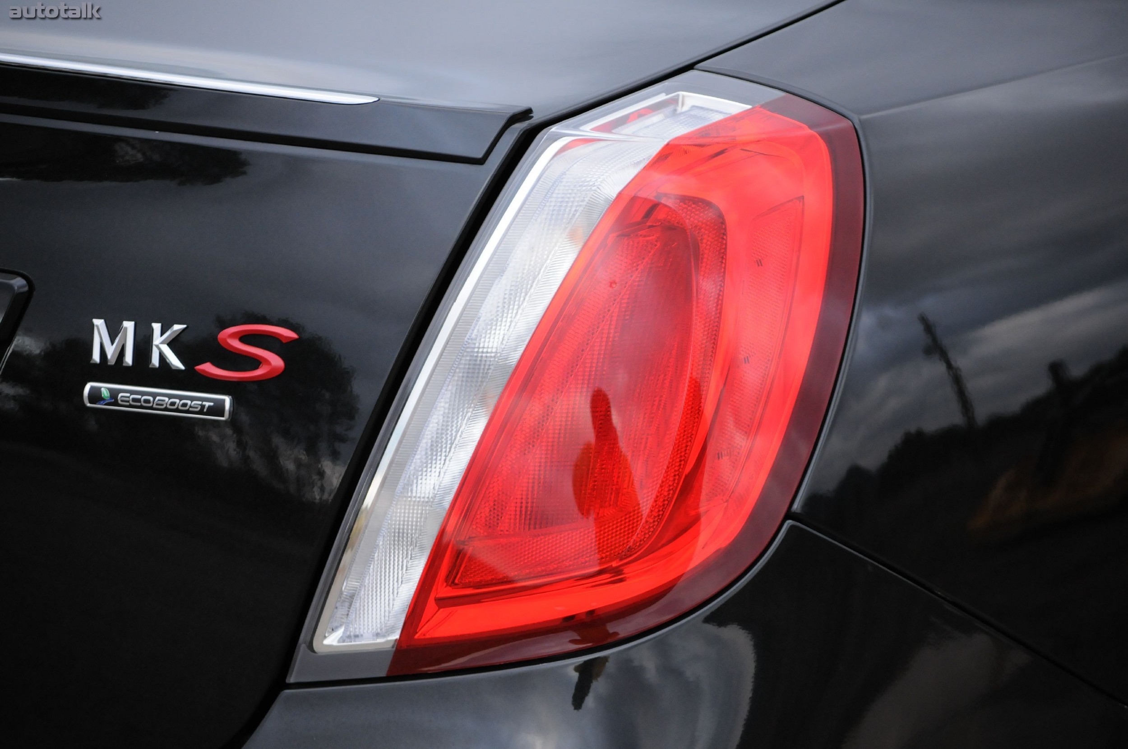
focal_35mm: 112
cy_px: 374
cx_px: 564
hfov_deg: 18.2
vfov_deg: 12.1
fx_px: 3521
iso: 1000
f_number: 4.2
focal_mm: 75
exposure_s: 1/160
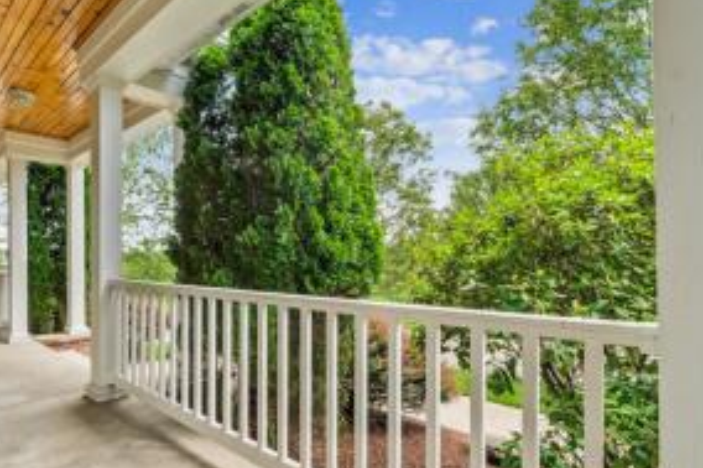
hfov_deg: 83.2
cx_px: 220
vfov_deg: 64.3
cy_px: 260
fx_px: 371
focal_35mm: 19
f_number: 11
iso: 200
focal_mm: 12
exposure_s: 1/40
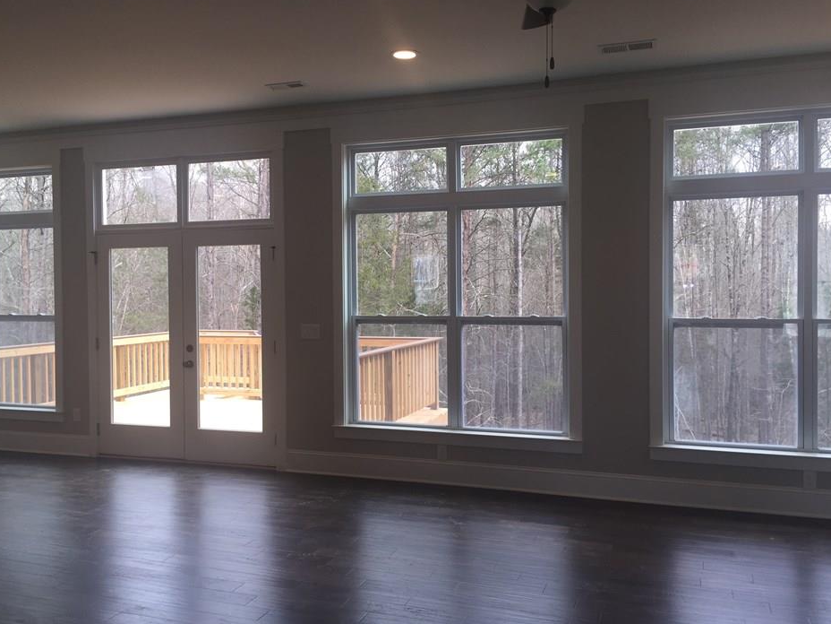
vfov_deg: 44.2
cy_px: 301
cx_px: 396
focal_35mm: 32
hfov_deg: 56.8
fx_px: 768
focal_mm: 4.15
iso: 32
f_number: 2.2
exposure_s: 1/40
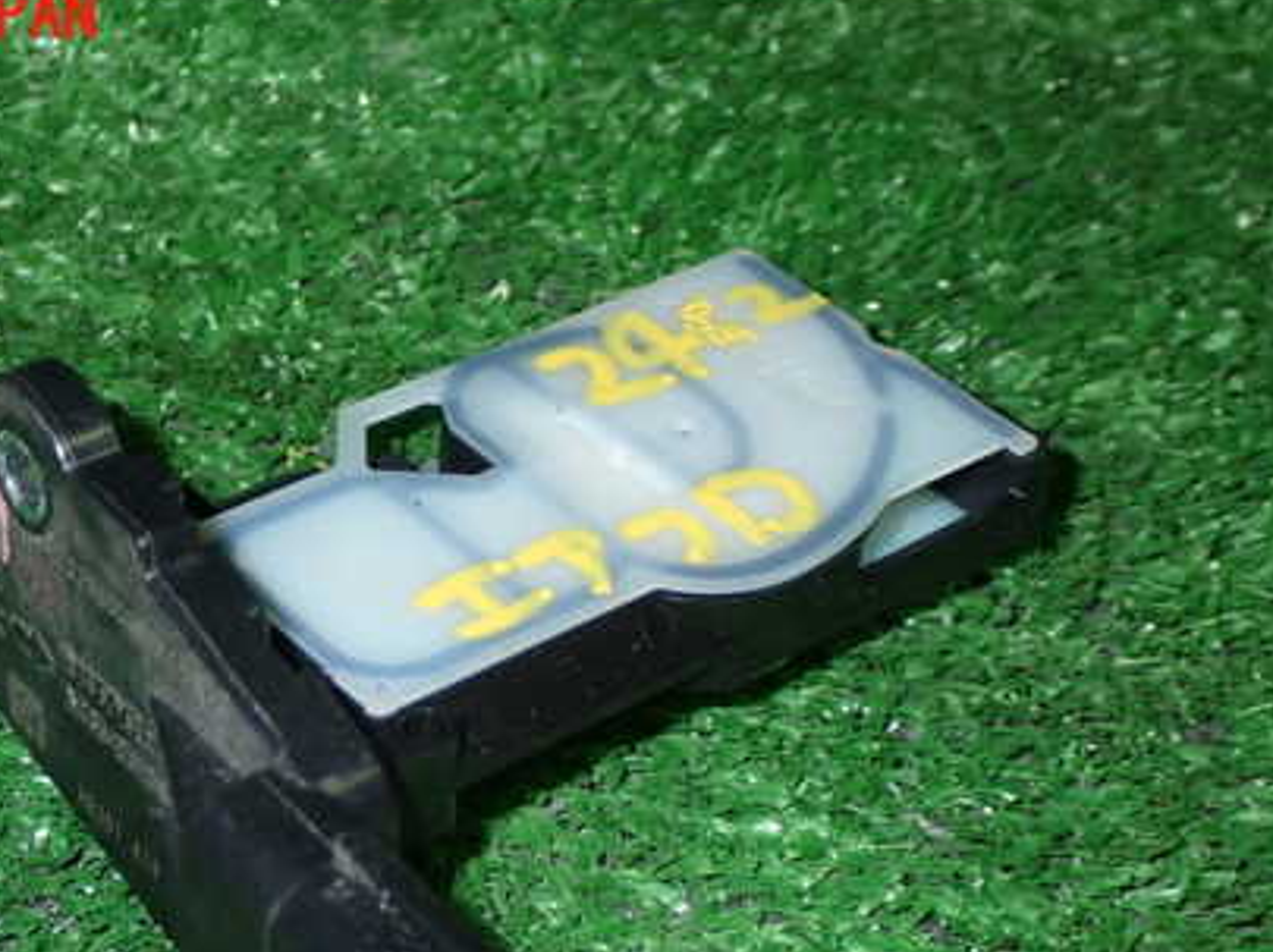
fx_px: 3160
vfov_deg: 17.1
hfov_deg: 22.7
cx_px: 468
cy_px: 685
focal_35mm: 86
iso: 500
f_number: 10
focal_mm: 10.35
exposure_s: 1/60
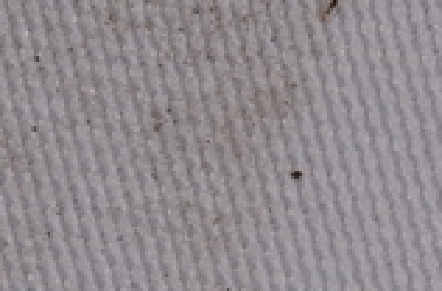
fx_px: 7821
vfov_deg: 2.1
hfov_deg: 3.2
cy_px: -232
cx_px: 632
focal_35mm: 640
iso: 100
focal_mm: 85
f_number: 25
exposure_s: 1/60
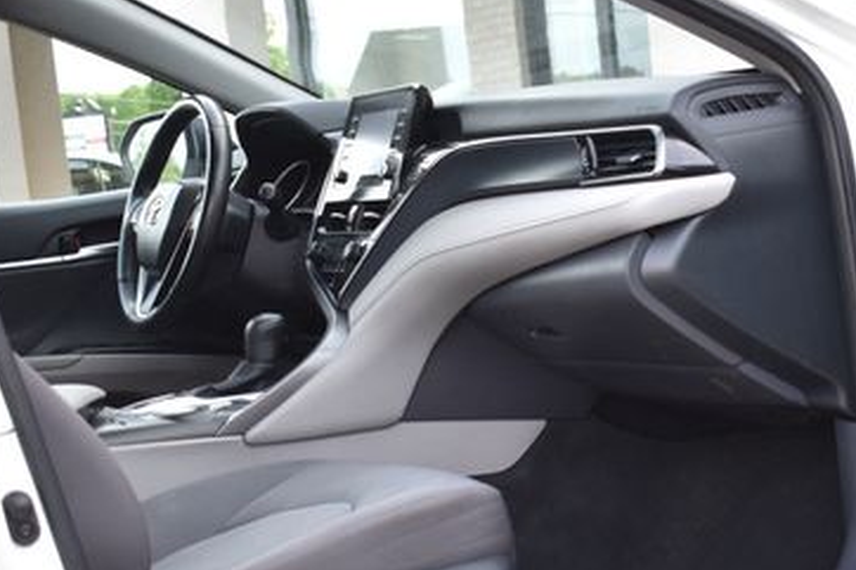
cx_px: 686
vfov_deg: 17.7
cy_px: 360
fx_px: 1827
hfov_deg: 25.9
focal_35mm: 77
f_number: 5
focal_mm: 29
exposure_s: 1/100
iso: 400
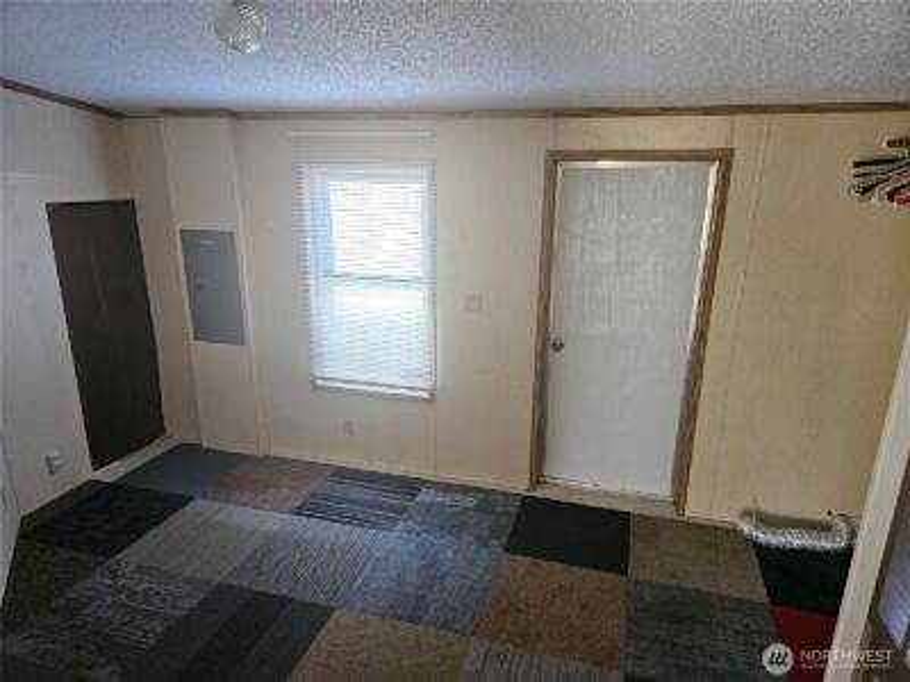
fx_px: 605
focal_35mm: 23
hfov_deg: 73.9
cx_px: 455
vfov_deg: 58.9
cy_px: 341
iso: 640
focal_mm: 5.4
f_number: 1.8
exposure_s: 1/40
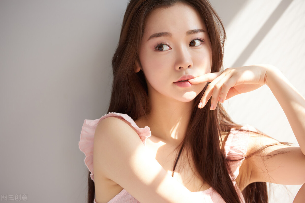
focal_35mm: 185
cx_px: 152
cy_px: 102
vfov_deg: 7.4
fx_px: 1567
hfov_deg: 11.1
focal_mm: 185
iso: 400
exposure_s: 1/800
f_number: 4
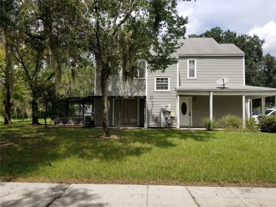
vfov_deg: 53.1
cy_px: 104
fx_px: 207
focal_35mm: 26
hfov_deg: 67.3
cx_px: 138
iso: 50
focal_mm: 4.3
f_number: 1.7
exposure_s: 1/2256
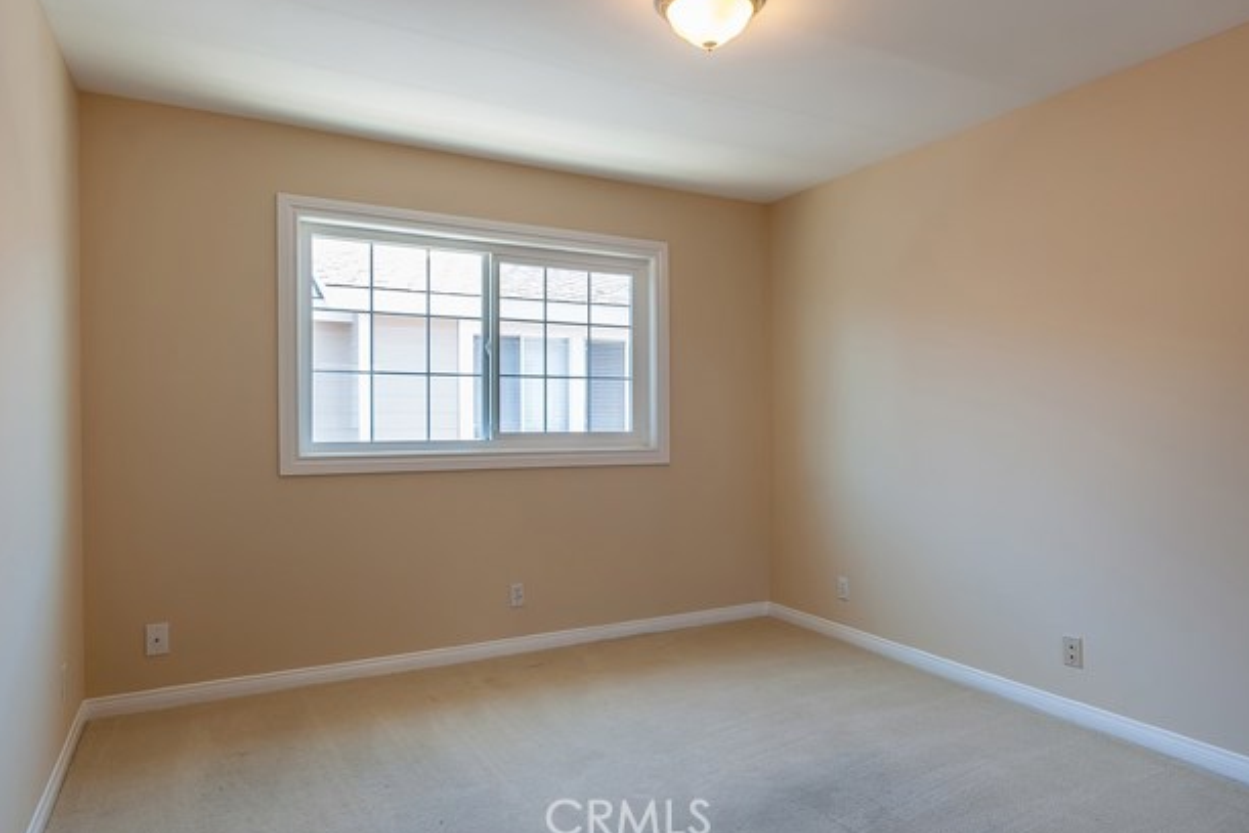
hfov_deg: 78.6
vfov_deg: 57.3
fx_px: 763
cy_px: 412
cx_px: 620
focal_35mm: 22
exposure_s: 1/13
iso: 200
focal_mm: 14
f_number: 9
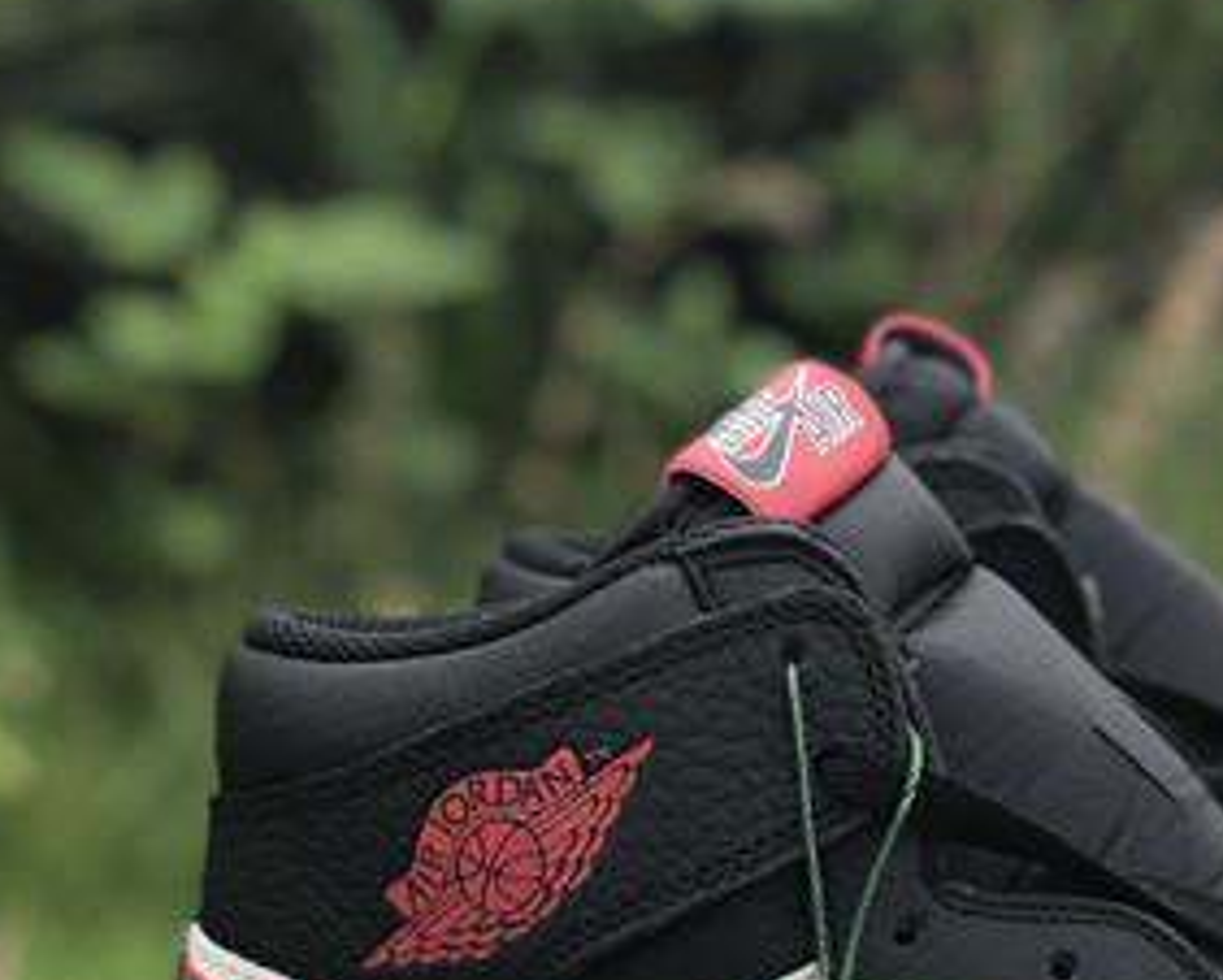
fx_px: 4817
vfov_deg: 11.5
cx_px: 1288
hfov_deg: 14.2
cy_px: 1069
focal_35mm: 133
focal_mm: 6
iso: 16
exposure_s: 1/120
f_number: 2.4
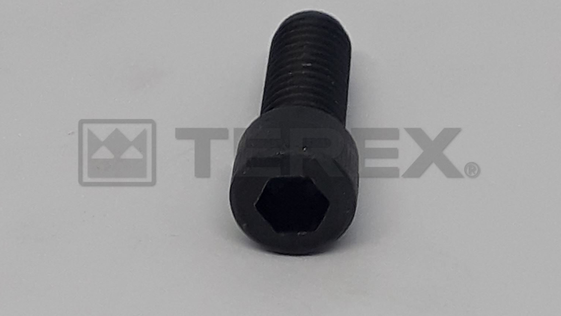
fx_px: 595
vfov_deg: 29.7
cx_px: 277
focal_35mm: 40
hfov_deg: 50.5
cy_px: 151
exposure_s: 1/100
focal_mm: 3.6
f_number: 1.9
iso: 40
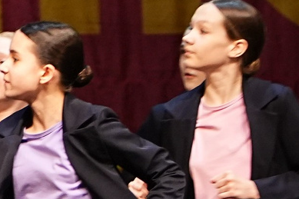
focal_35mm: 724
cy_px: 5
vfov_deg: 1.9
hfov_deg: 2.8
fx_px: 6010
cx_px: -496
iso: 2000
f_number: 2.8
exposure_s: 1/400
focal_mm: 110
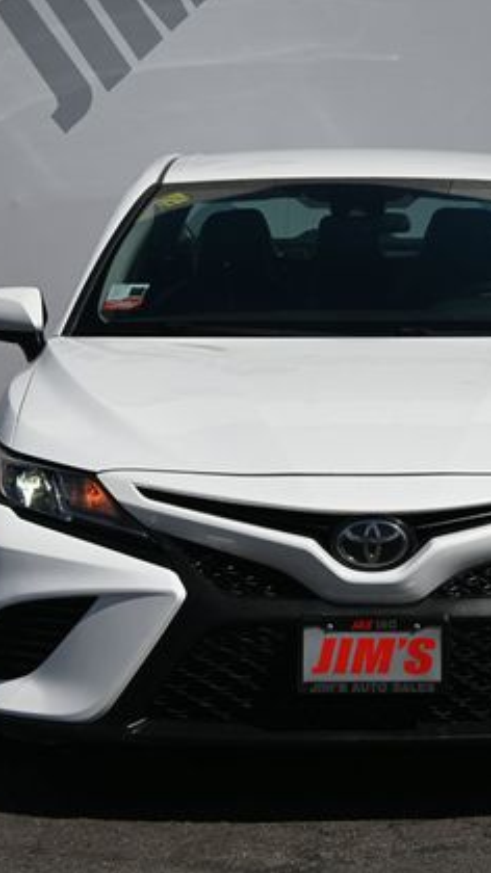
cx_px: 370
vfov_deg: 20.8
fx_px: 2381
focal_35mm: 103
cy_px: 436
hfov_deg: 11.7
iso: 100
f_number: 8
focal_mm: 43
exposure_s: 1/500
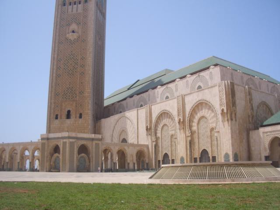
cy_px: 105
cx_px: 140
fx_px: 283
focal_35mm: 35
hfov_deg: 52.6
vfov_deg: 40.7
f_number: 4.3
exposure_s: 1/500
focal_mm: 5.8
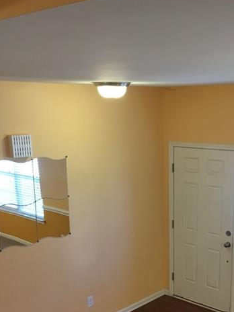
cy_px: 237
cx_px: 160
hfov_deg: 30.0
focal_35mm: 48
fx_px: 433
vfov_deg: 38.5
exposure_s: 1/30
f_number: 2.2
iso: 64
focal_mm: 4.15
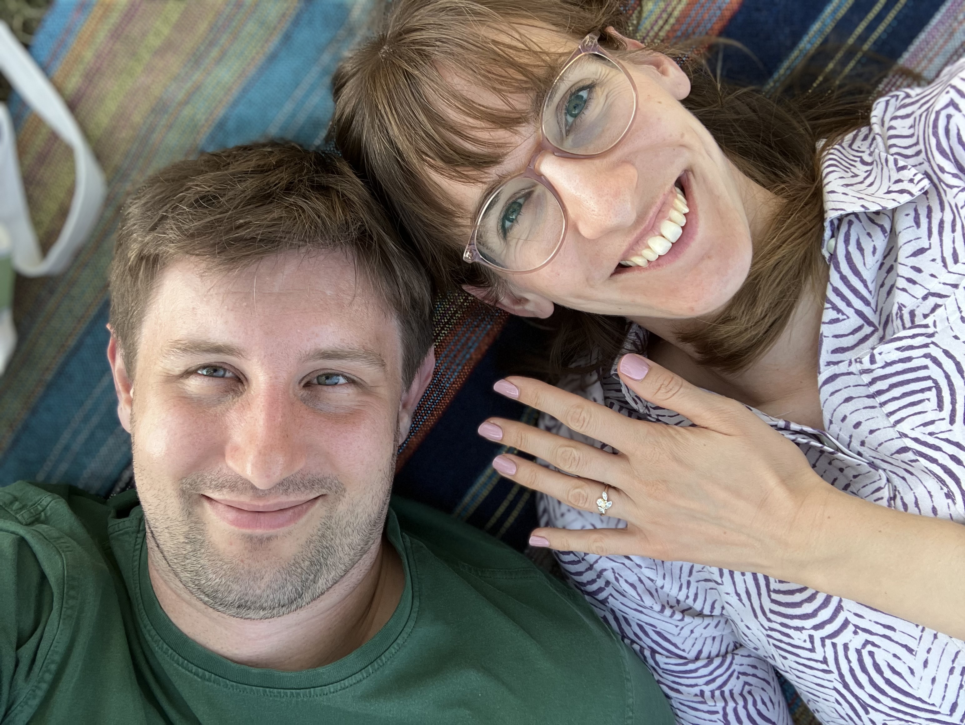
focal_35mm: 32
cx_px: 482
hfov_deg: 56.8
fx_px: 893
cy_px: 362
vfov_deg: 44.2
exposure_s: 1/121
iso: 32
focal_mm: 2.87
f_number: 2.2
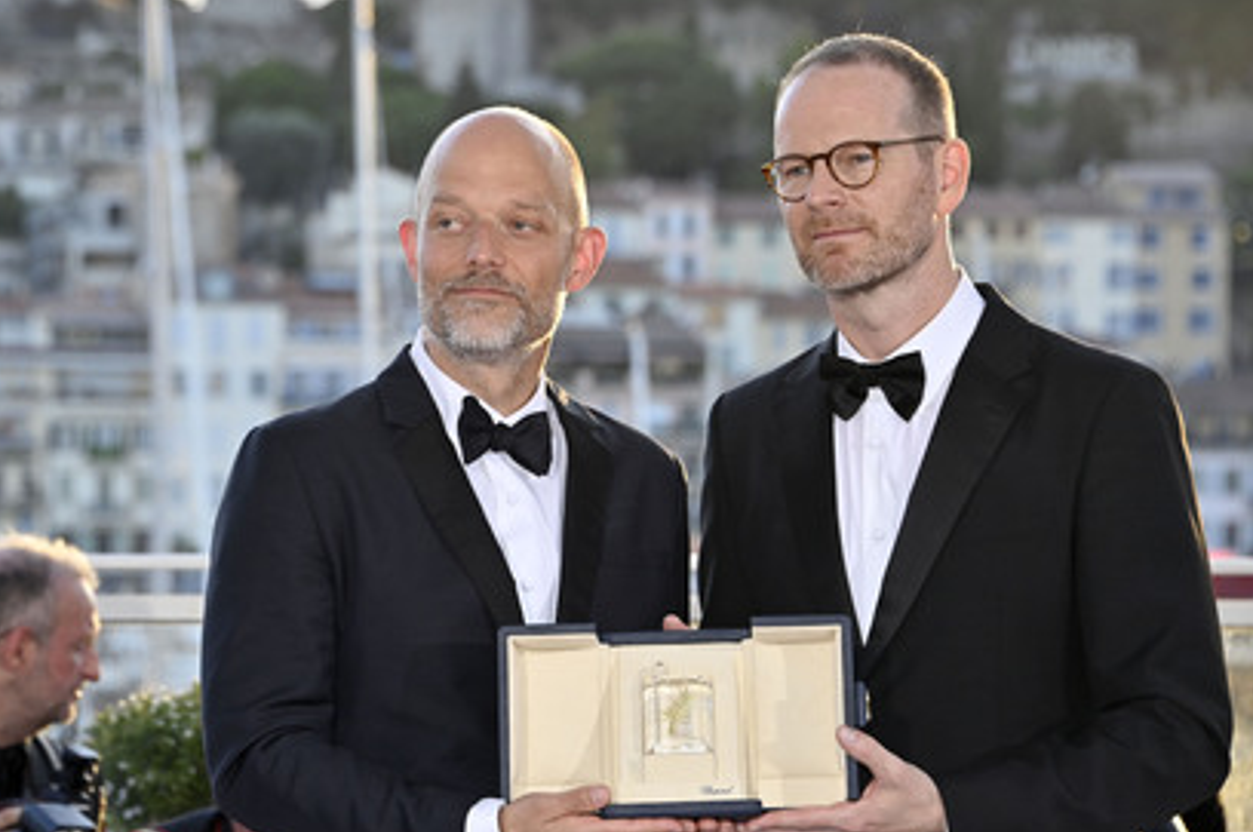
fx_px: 5771
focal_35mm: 166
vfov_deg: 8.2
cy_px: 448
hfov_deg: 12.4
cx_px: 619
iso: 800
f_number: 6.3
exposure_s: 1/250
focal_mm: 150
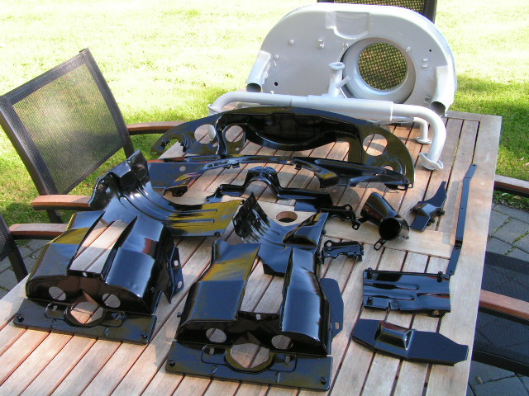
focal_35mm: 38
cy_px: 198
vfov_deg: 37.7
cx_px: 264
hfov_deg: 49.0
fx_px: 581
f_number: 6.3
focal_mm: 6.3
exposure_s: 1/40
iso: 100
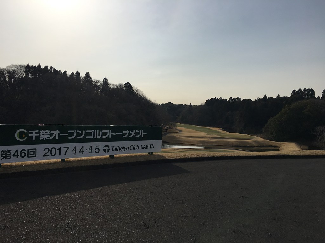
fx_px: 272
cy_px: 122
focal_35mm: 29
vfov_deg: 48.2
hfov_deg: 61.7
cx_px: 162
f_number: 2.2
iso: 25
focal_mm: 4.15
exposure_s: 1/5128
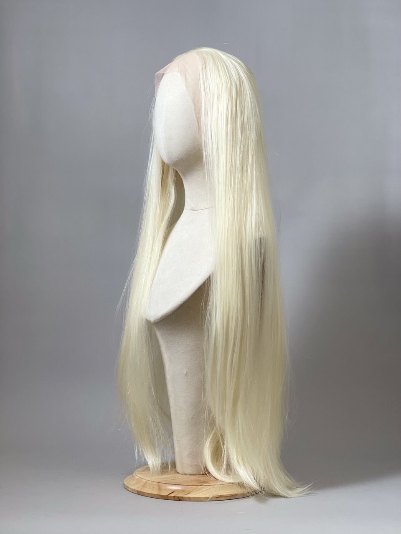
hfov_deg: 22.9
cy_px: 267
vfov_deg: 30.3
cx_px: 200
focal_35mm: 64
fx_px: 989
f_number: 2.2
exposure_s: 1/100
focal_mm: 7.5
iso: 32
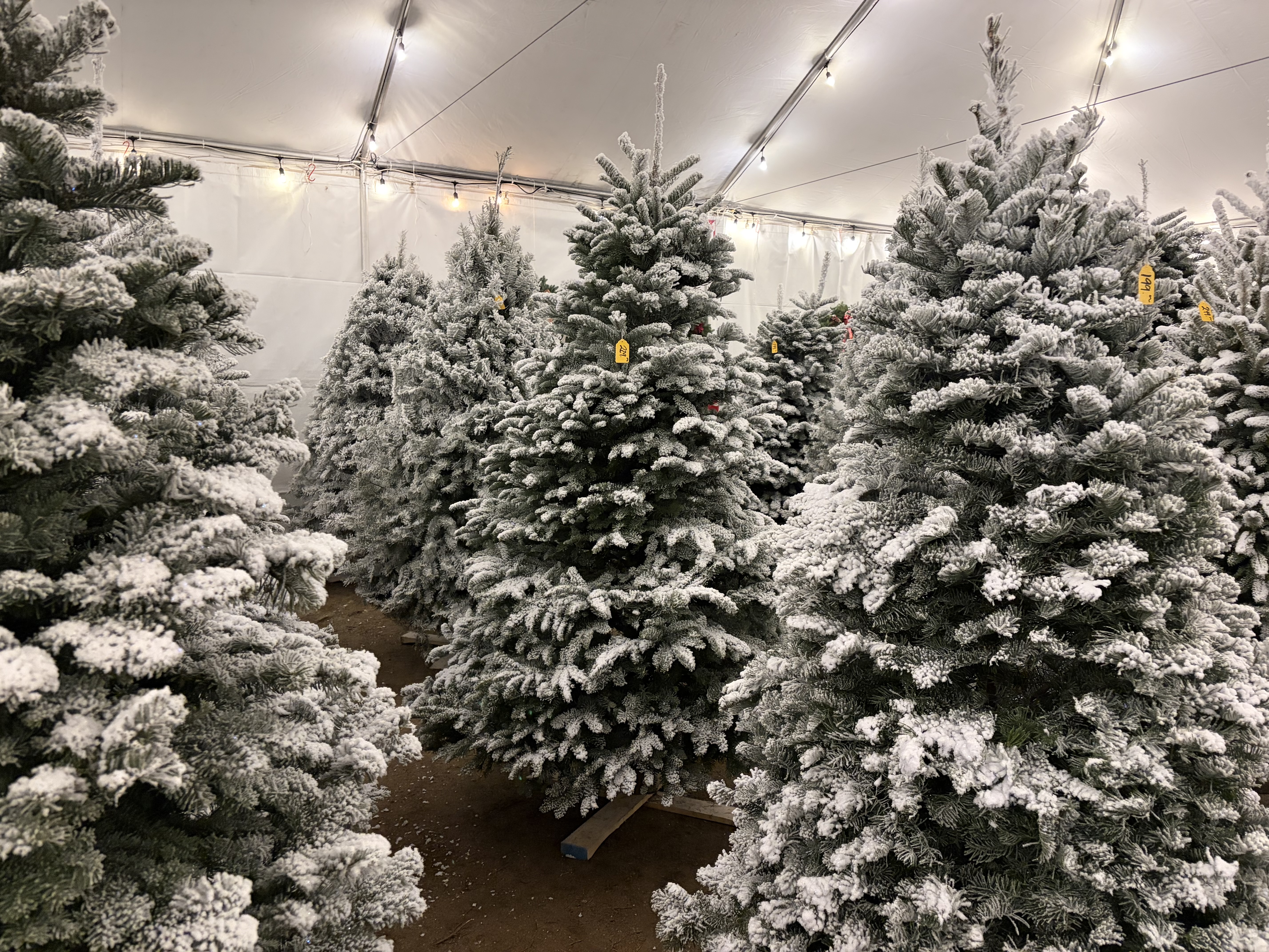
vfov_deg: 53.1
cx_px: 634
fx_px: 953
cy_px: 476
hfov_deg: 67.3
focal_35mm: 26
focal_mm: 5.96
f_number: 1.6
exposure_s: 1/40
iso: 400
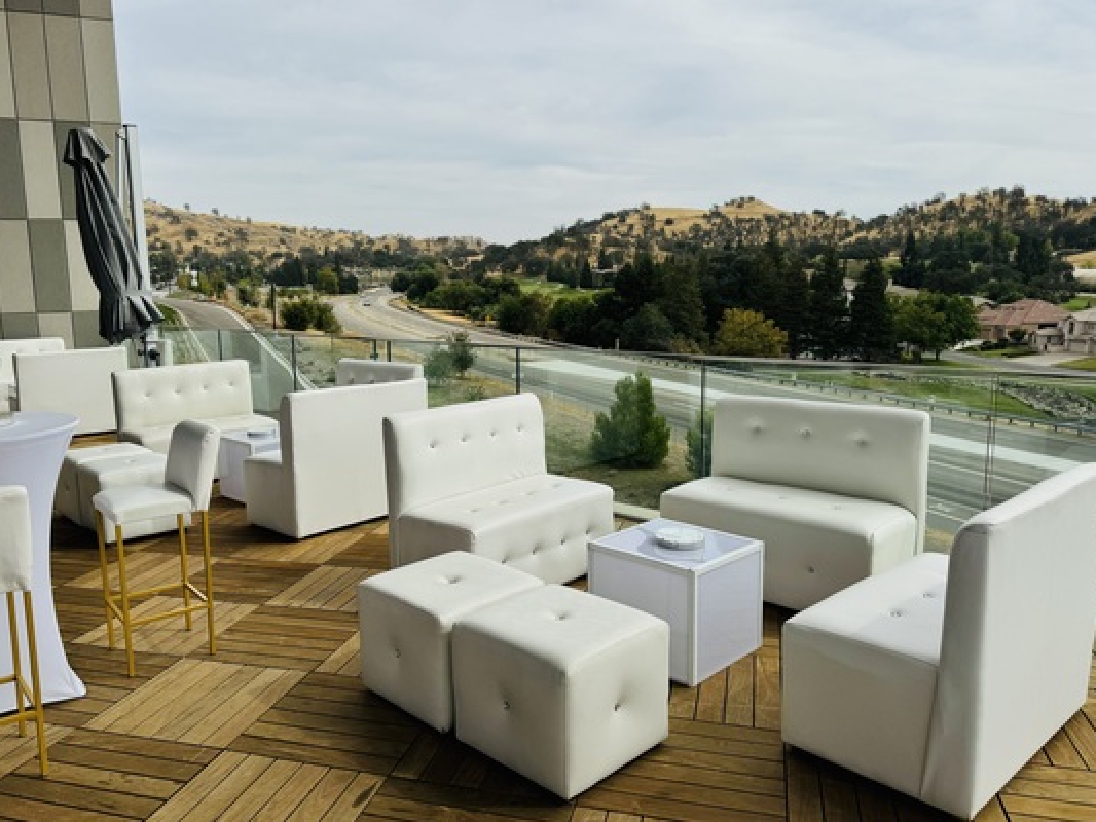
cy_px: 413
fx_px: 855
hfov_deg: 65.1
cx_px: 491
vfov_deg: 51.4
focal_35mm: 27
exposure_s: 1/6410
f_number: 1.78
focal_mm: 6.76
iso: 80
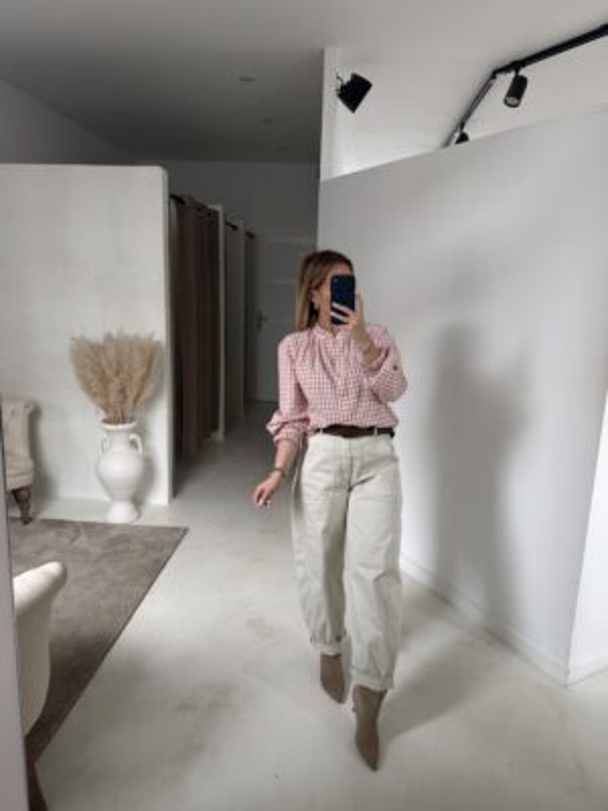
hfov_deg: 56.8
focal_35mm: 24
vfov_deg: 71.6
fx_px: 562
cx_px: 304
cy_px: 406
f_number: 1.78
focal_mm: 6.76
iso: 200
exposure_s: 1/80
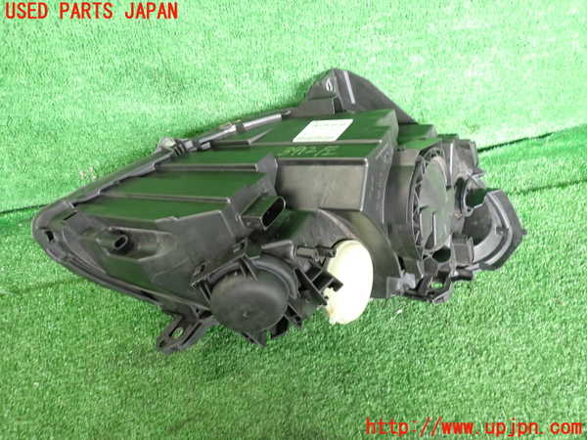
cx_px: 294
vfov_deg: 54.9
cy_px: 220
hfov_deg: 69.4
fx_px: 424
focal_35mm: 25
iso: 250
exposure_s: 1/30
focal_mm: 4.5
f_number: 2
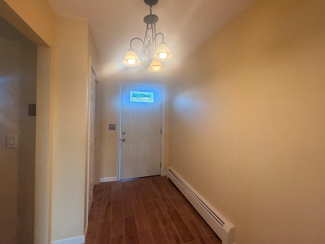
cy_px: 115
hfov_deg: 94.5
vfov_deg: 78.0
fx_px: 150
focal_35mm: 16
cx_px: 160
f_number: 2.2
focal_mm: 2.22
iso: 250
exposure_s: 1/120
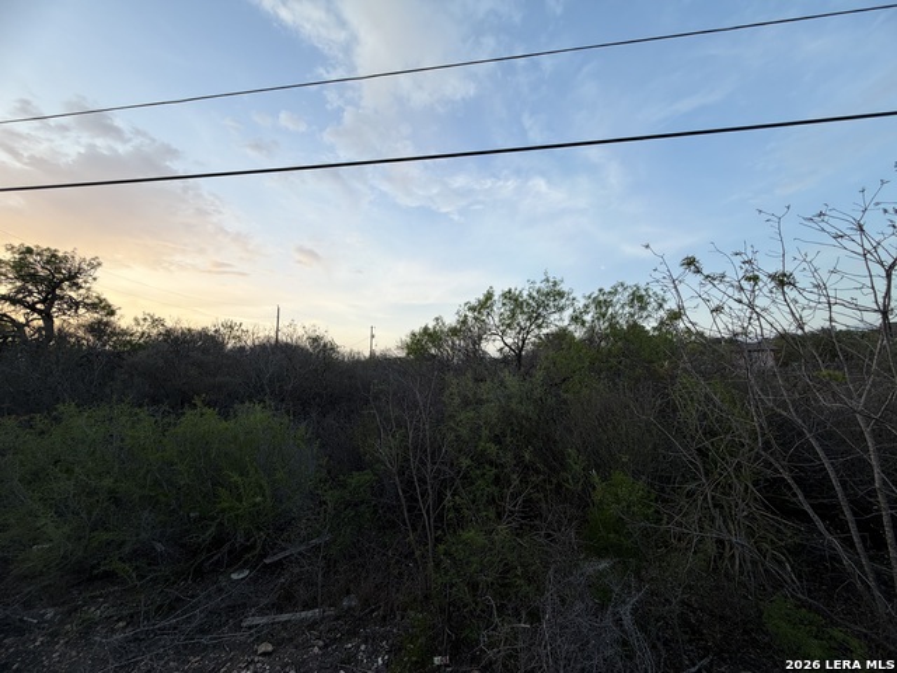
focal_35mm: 14
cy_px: 336
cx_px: 448
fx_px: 363
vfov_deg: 85.7
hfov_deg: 102.1
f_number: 2.2
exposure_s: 1/121
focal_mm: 2.22
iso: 50
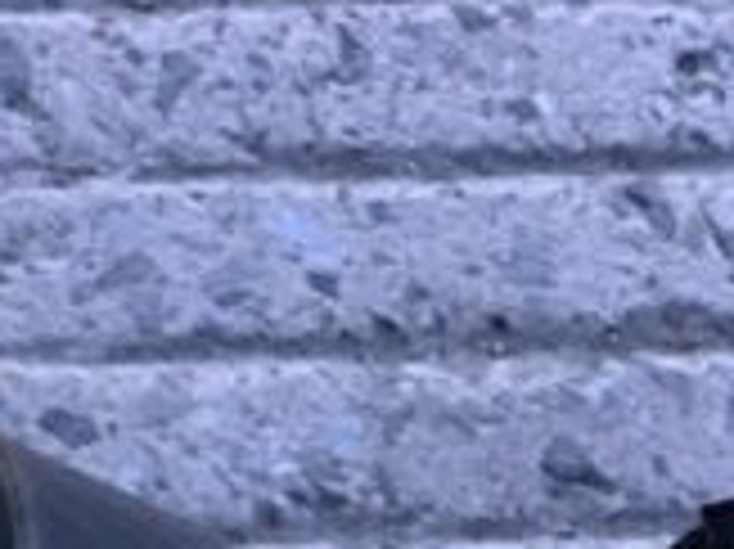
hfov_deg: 8.7
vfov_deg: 8.0
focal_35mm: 182
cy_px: -198
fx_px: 3856
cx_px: -1567
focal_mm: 3
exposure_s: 1/122
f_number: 1.8
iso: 40
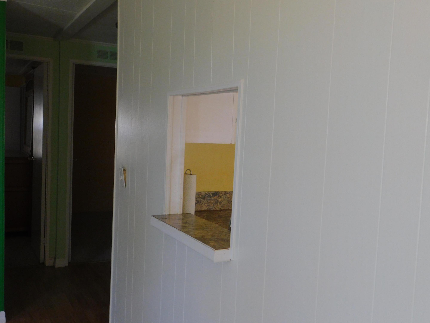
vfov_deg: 39.7
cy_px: 162
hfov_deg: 51.4
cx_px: 215
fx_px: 447
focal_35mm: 36
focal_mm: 6.3
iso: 200
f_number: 3.5
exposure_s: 1/30
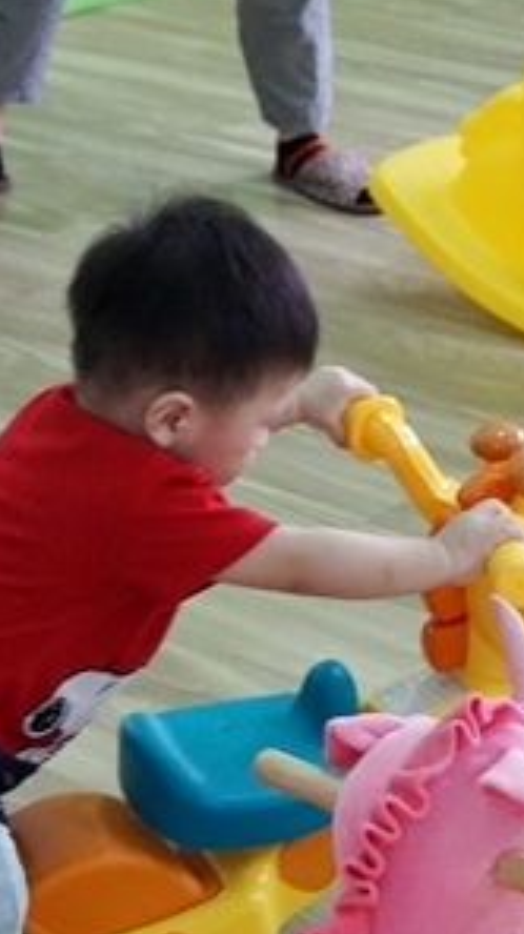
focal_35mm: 102
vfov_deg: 20.9
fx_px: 2528
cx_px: 363
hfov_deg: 11.8
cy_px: 431
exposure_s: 1/100
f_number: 5
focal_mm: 31
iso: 3200
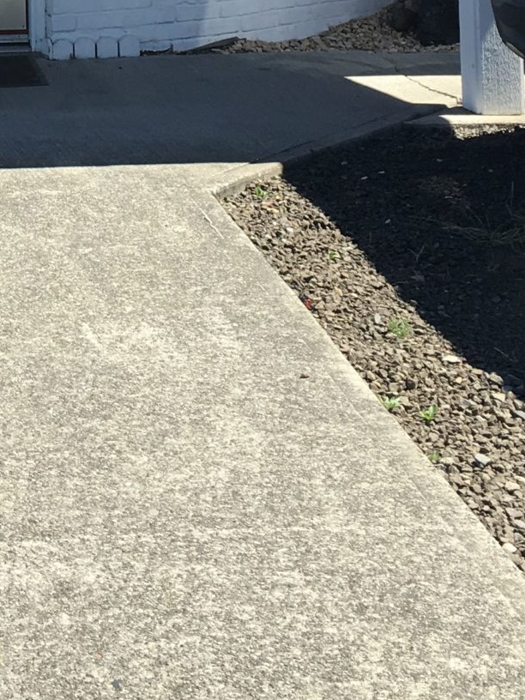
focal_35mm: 91
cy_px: -291
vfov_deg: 19.3
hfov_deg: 15.6
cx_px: -102
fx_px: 1840
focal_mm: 4.15
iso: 25
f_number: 2.2
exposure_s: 1/596
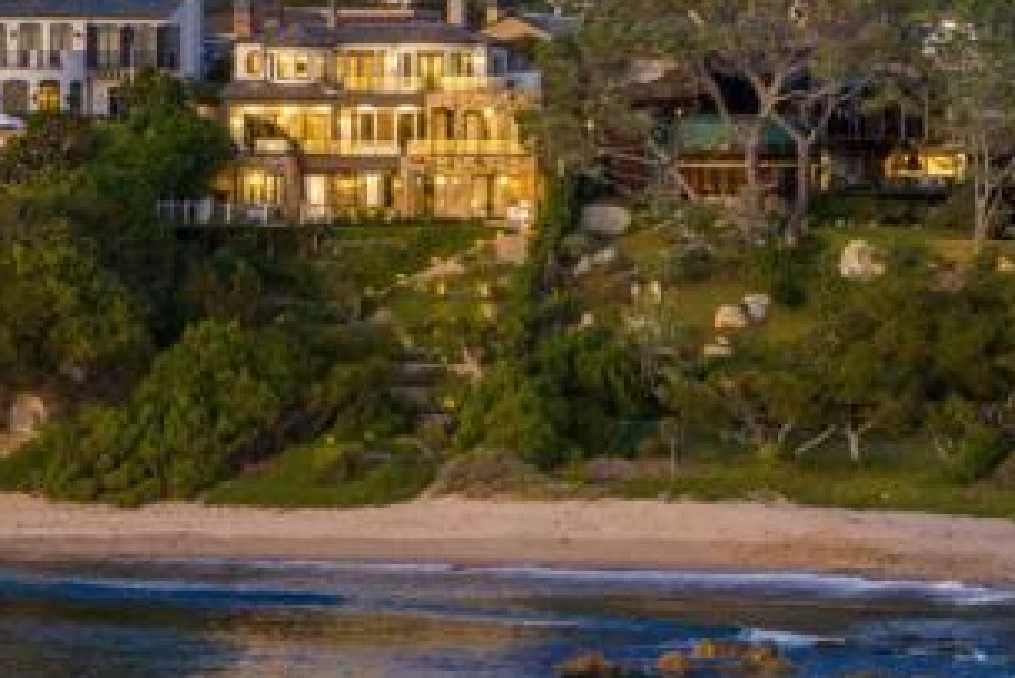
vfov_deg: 6.1
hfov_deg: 9.1
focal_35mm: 227
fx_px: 6403
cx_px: 364
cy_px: 311
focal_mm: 30.71
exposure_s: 1/15
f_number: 3.4
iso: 220
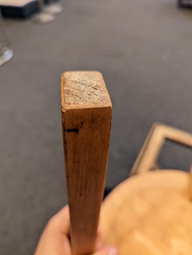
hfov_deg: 56.9
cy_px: 128
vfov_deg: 71.5
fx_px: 177
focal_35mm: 24
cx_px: 96
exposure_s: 1/100
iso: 769
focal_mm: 6.81
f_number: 1.85
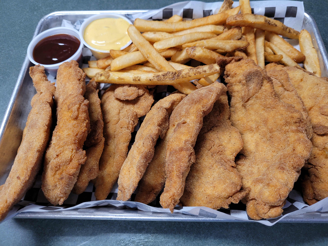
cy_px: 123
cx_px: 164
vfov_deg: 53.1
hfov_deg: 67.3
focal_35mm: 26
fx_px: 246
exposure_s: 1/60
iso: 200
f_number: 1.8
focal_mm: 5.4
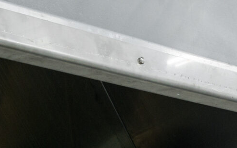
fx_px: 1059
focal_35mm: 164
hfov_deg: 12.6
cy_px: 322
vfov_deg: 7.6
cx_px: 225
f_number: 11
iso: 400
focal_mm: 31
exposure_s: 1/4
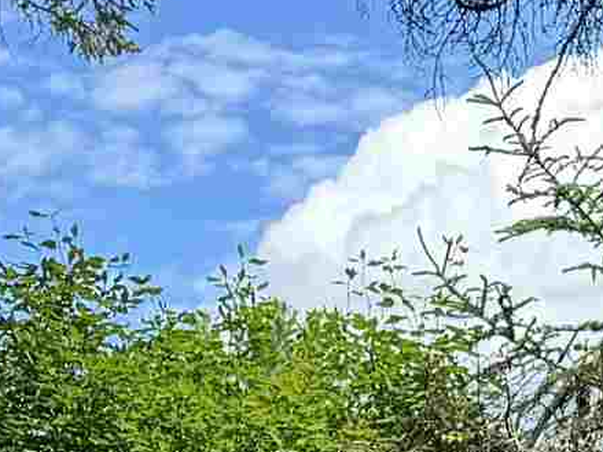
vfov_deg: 7.5
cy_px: 1473
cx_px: 556
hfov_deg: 11.7
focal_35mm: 168
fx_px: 2926
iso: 80
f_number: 1.78
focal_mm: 6.76
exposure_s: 1/1395
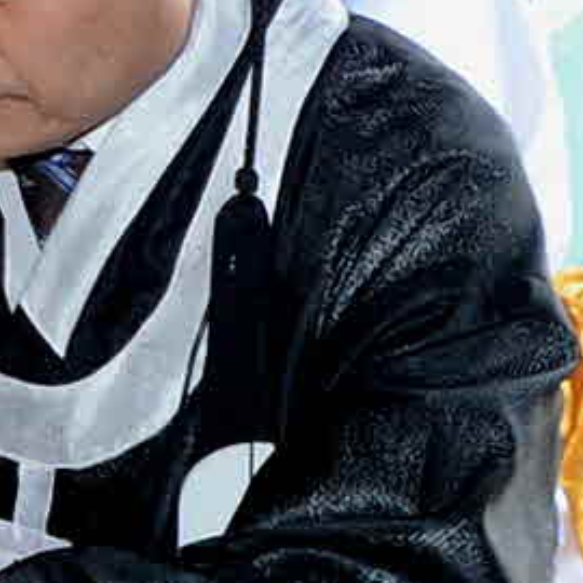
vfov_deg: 8.1
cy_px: 209
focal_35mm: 217
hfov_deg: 7.9
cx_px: -352
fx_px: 4135
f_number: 7.1
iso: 800
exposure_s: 1/80
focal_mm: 28
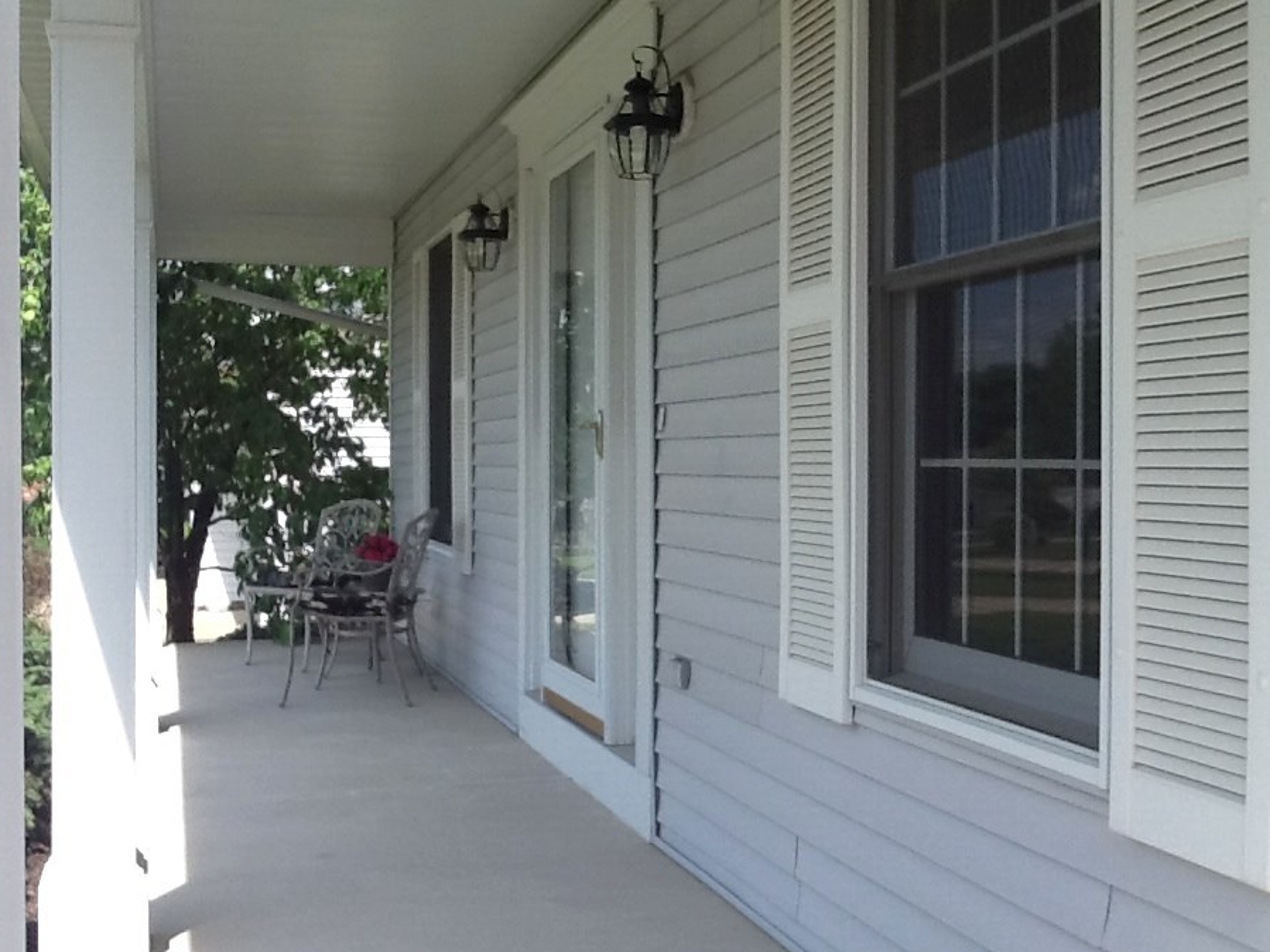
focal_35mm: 47
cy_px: 486
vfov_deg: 30.9
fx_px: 1724
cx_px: 613
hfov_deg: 40.4
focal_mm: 2.03
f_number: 2.4
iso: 40
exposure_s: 1/685
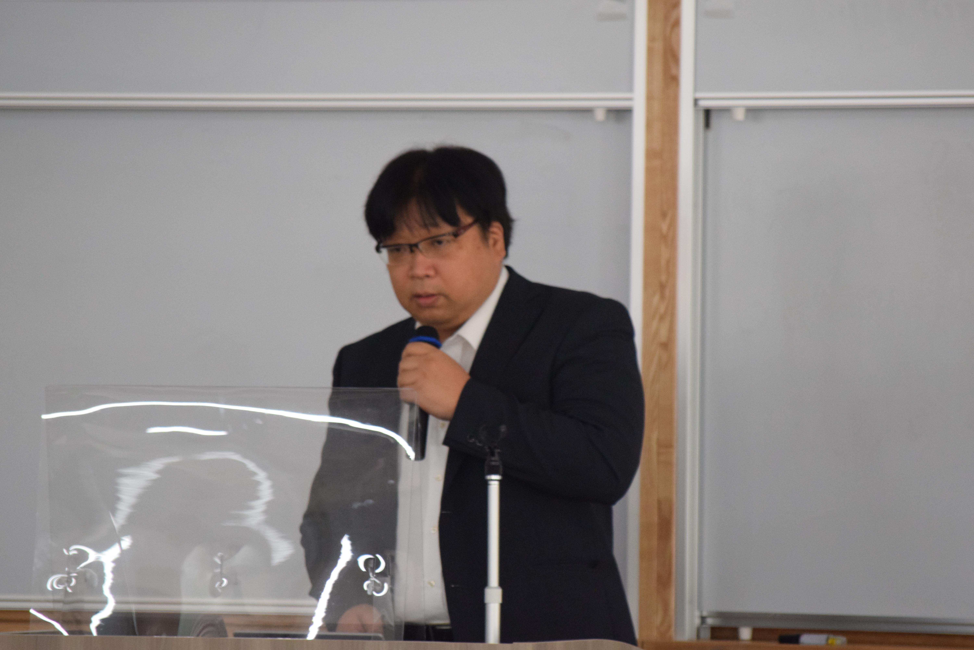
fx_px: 8116
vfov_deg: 4.6
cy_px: 325
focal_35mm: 300
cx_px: 487
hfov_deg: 6.9
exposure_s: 1/125
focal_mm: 200
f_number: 5.6
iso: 2000
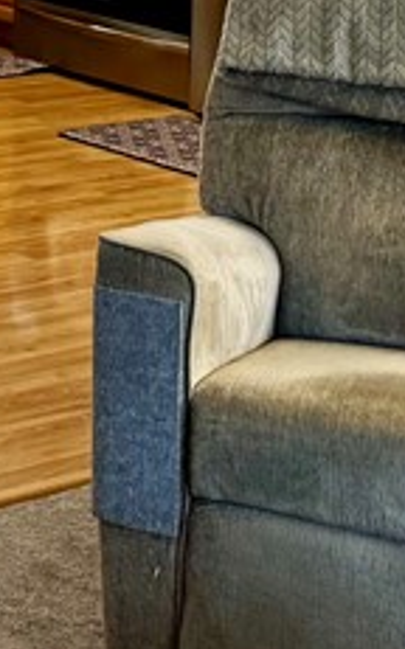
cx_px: -622
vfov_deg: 17.0
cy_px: -281
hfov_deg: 9.9
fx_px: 1999
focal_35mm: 113
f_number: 1.78
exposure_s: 1/60
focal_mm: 6.76
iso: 200
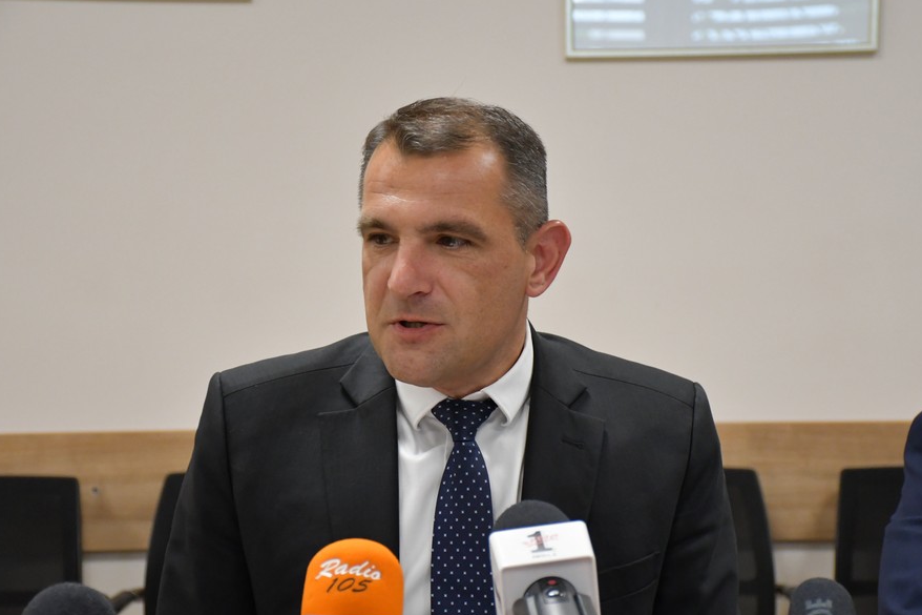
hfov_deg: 20.8
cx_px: 508
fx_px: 2509
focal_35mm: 98
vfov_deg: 14.0
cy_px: 340
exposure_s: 1/200
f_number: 4.8
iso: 3200
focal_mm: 56
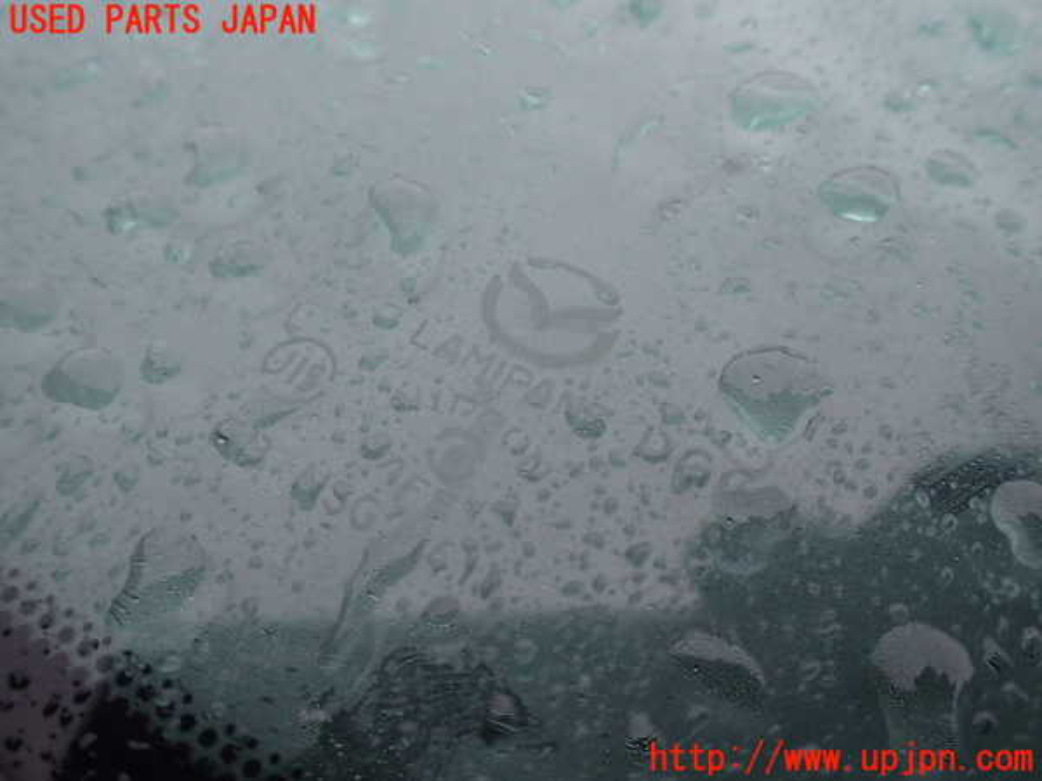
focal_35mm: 30
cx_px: 521
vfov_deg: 46.8
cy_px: 390
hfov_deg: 60.0
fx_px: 903
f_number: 2.3
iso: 160
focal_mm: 5.4
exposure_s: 1/125
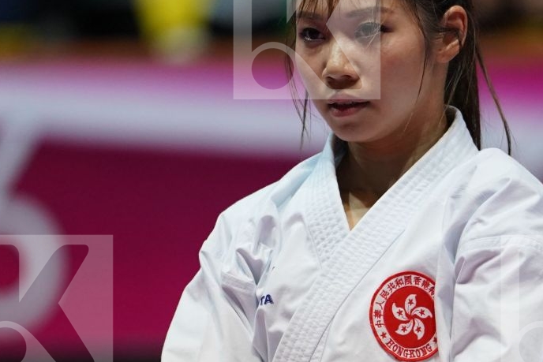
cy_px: 307
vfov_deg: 2.6
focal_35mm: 523
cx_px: 307
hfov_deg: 3.9
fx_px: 7890
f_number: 2.8
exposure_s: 1/500
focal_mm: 200
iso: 2000
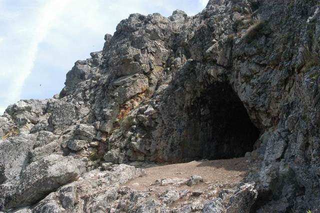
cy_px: 106
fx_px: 373
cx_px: 160
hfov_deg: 46.5
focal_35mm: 42
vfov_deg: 31.8
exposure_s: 1/640
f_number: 13
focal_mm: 28
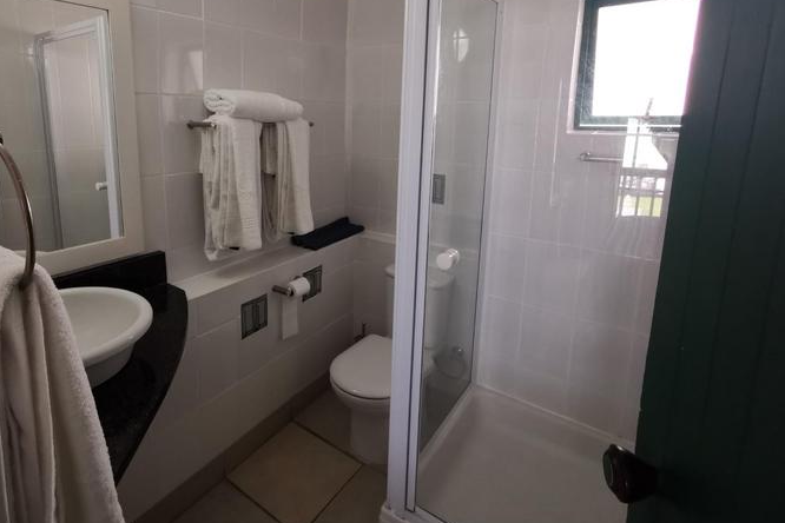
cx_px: 316
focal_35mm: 20
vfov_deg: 60.8
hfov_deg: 83.0
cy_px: 186
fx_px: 436
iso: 320
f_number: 2.2
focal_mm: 2.35
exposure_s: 1/100
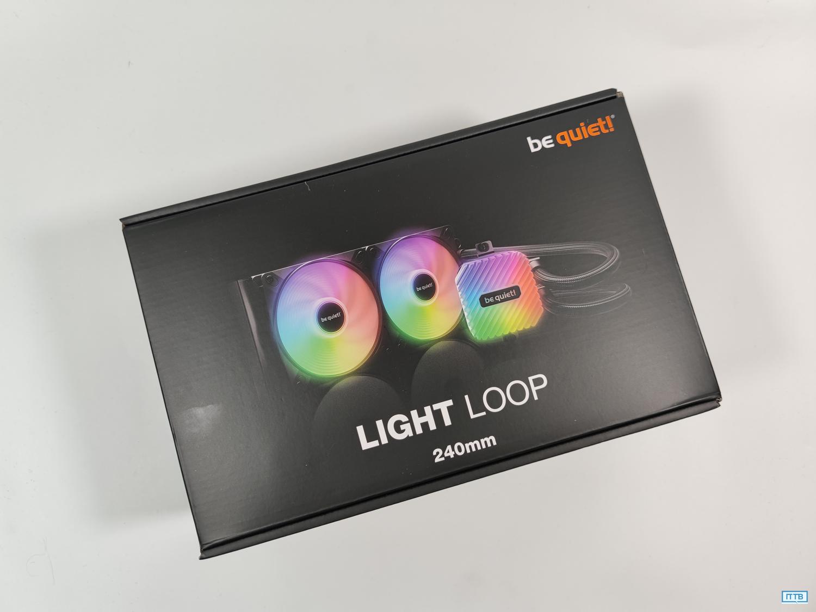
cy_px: 306
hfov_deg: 69.4
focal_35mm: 25
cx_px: 408
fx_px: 589
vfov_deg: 54.9
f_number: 1.85
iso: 75
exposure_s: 1/100
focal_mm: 6.78
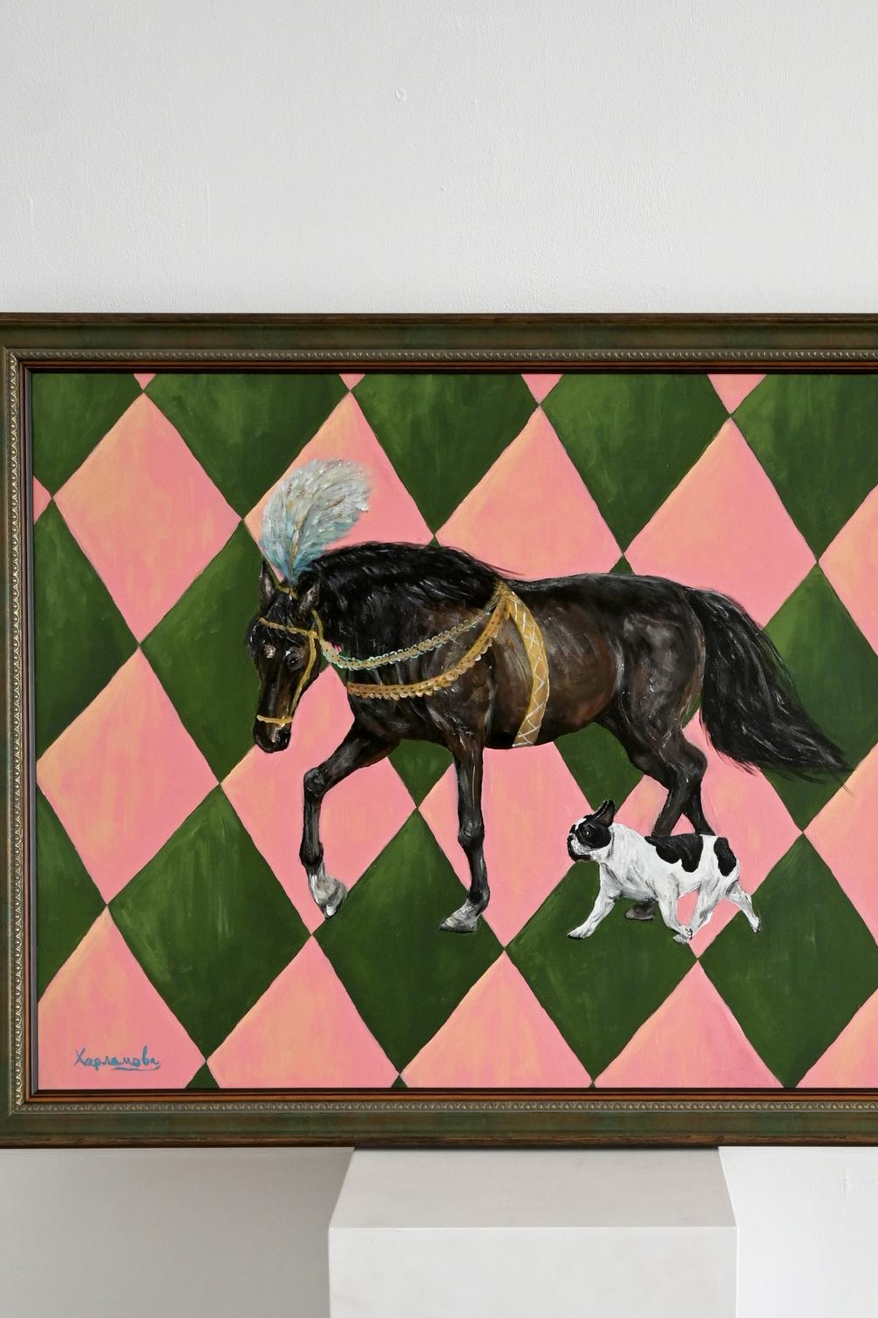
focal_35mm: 46
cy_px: 756
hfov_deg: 29.4
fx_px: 1671
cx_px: 519
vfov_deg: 42.9
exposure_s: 1/250
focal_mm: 23
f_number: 4.2
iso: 320
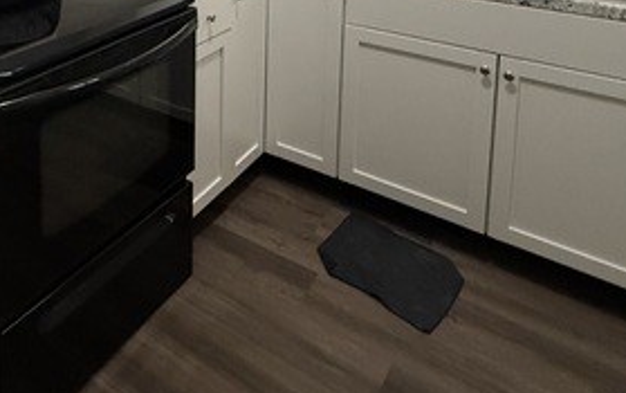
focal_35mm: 34
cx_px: 121
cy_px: -97
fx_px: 581
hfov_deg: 52.8
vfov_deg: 30.7
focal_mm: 2.22
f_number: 2.2
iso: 400
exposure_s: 1/60
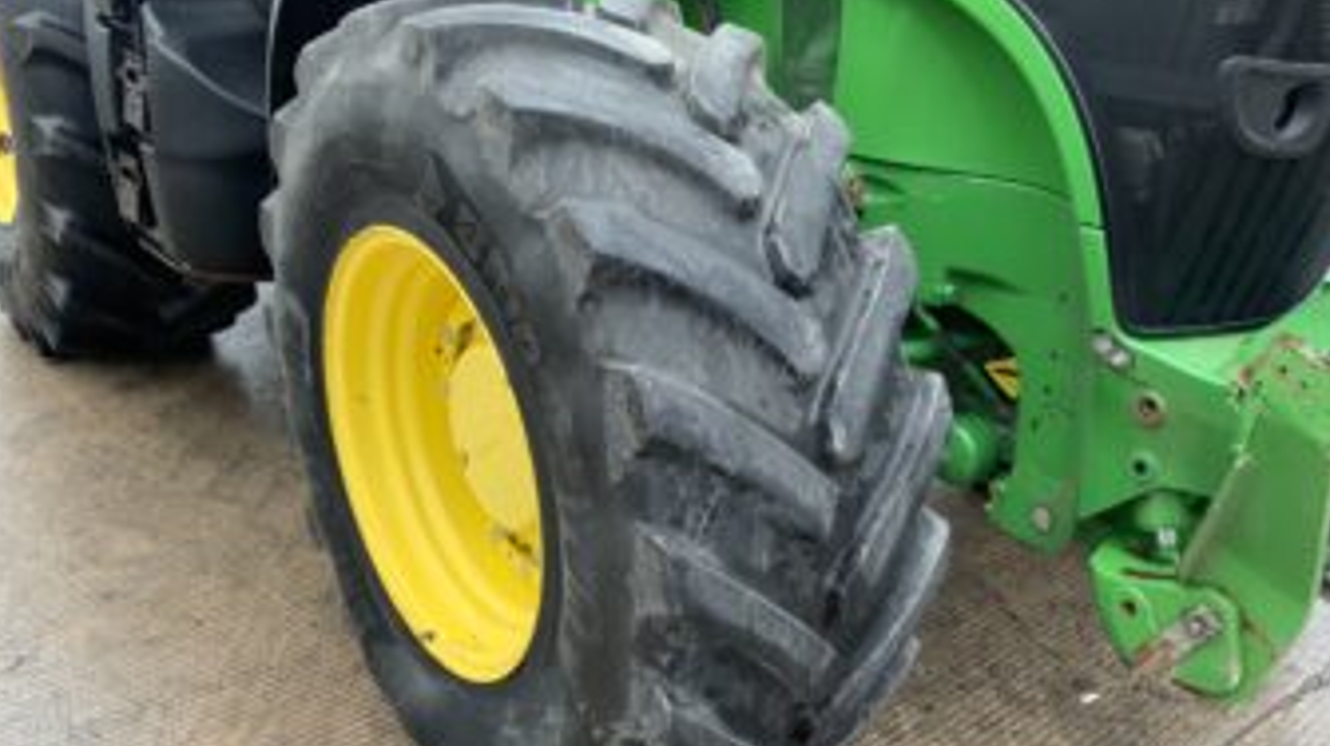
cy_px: 440
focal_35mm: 34
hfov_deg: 58.0
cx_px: 683
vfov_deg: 34.5
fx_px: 1198
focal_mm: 3
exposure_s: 1/108
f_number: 1.8
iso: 64
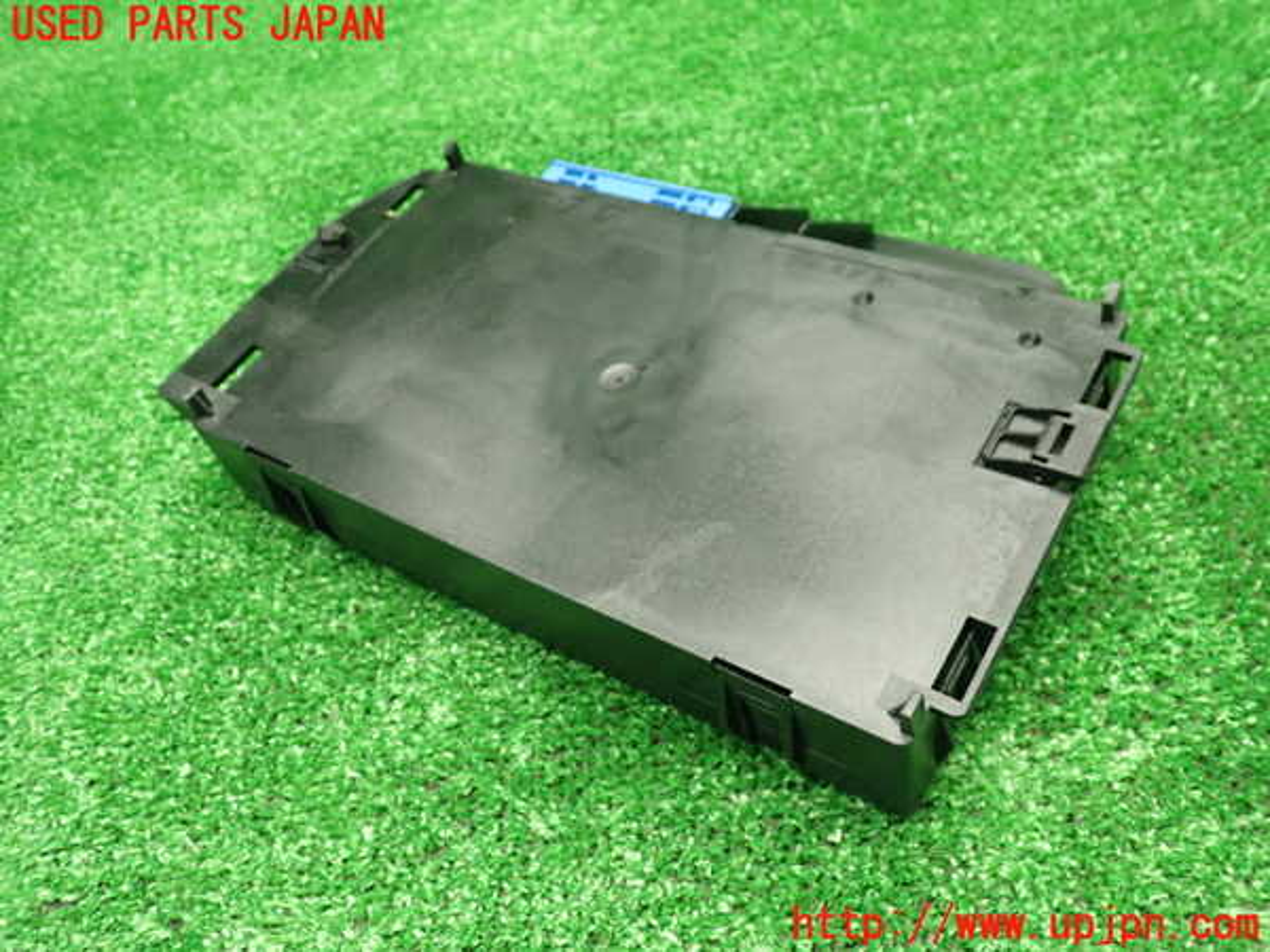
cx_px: 635
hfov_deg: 60.0
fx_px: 1101
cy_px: 476
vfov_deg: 46.8
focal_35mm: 30
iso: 800
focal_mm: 5.5
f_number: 2.3
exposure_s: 1/60
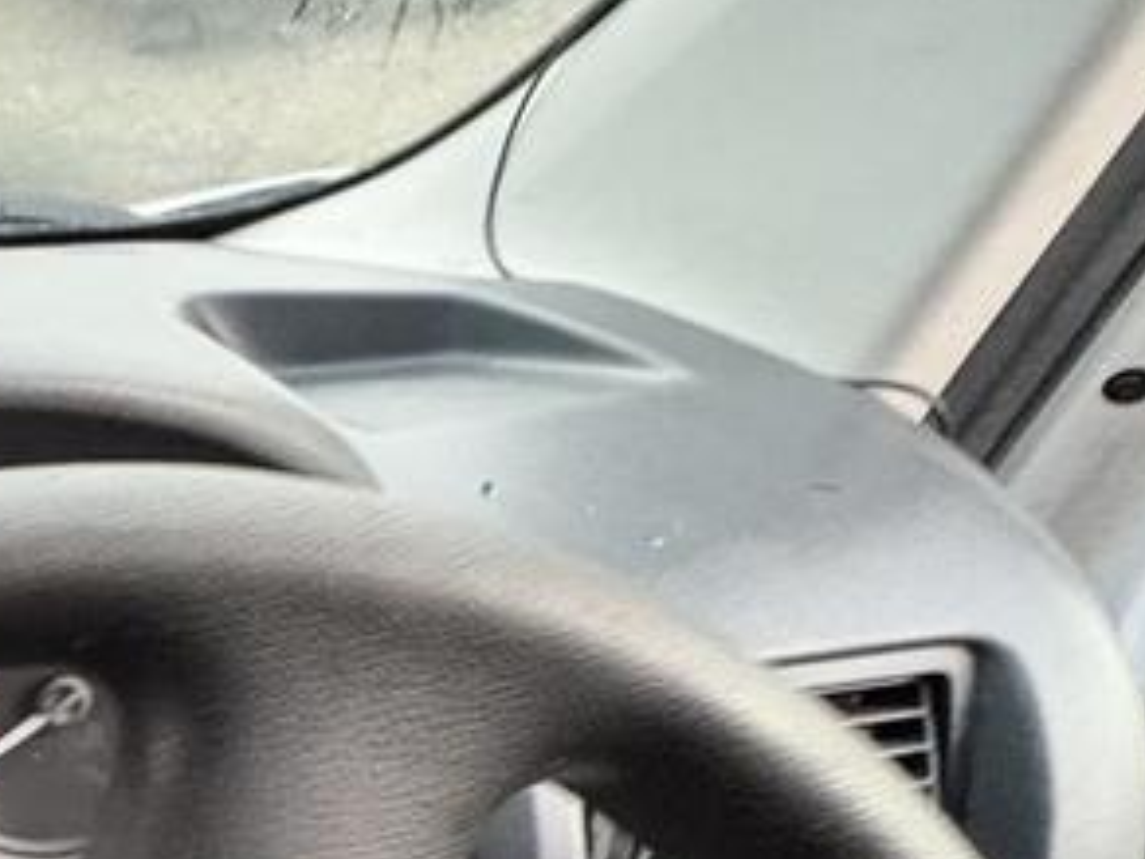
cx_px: -373
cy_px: 977
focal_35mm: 43
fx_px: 1422
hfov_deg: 32.2
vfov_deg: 29.7
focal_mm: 2.22
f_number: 2.2
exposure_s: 1/60
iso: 800
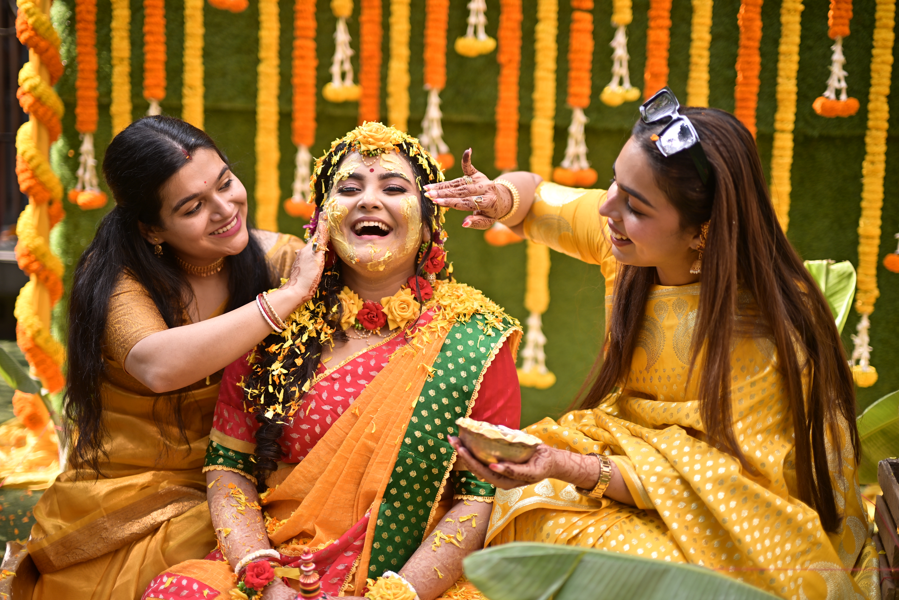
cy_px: 300
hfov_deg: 39.6
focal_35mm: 50
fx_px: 1249
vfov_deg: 27.0
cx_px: 450
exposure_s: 1/1000
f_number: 1.6
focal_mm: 50
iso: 160
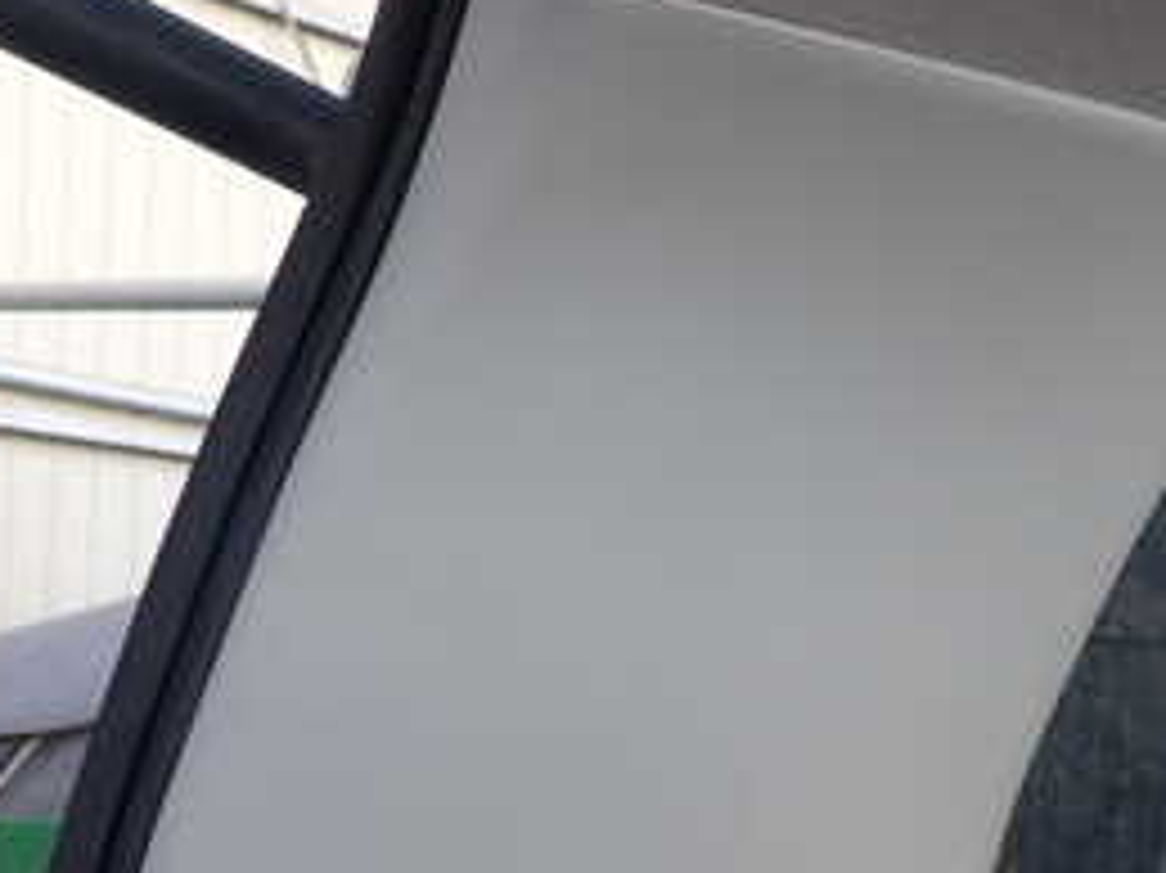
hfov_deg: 33.1
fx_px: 1953
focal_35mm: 58
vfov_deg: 24.5
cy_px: 774
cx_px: 716
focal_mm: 4.5
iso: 100
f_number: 2.8
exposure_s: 1/60
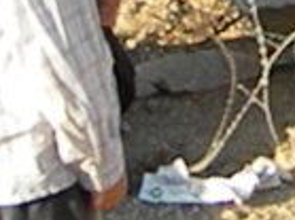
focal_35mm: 206
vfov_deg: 6.8
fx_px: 1754
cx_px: 609
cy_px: -332
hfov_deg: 9.0
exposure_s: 1/1000
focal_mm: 5
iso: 720
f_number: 7
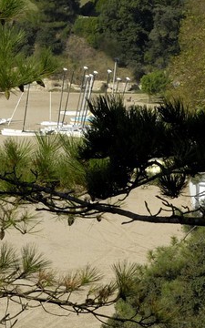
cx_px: -417
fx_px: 1698
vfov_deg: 11.0
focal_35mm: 190
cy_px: 31
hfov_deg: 6.3
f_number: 11
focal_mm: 28
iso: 100
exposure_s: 1/160
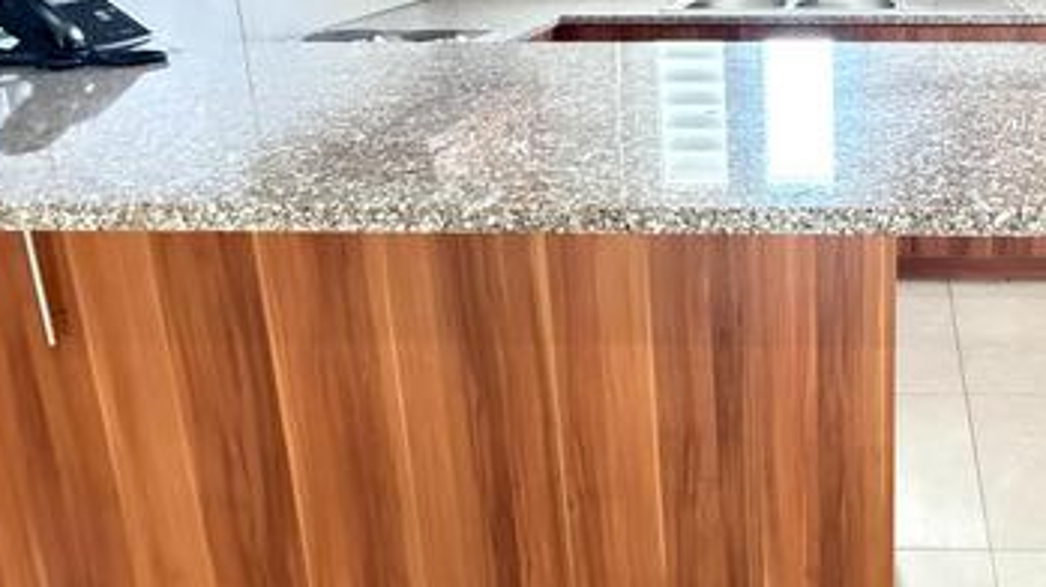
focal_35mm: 35
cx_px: 866
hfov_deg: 52.3
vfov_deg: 32.5
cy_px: 99
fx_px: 970
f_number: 2.2
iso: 1250
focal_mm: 2.22
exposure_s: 1/50
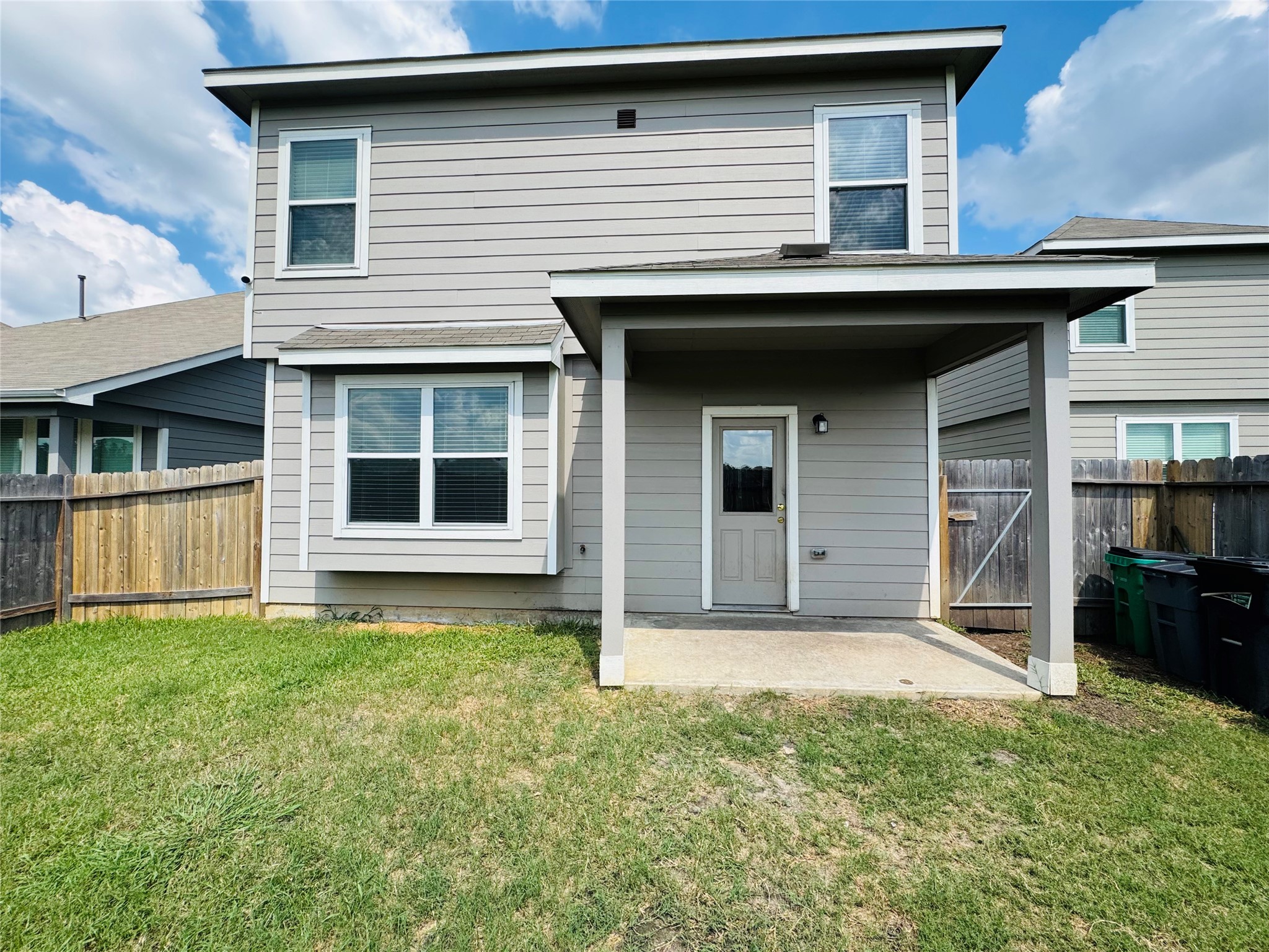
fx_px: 513
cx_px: 634
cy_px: 476
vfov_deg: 85.7
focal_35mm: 14
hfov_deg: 102.1
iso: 50
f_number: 2.2
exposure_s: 1/1506
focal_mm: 2.22
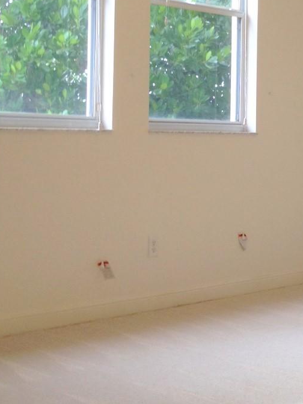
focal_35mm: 85
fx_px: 992
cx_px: 304
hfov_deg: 17.0
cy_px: 106
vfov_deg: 22.8
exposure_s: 1/40
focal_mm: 4.28
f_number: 2.4
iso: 80
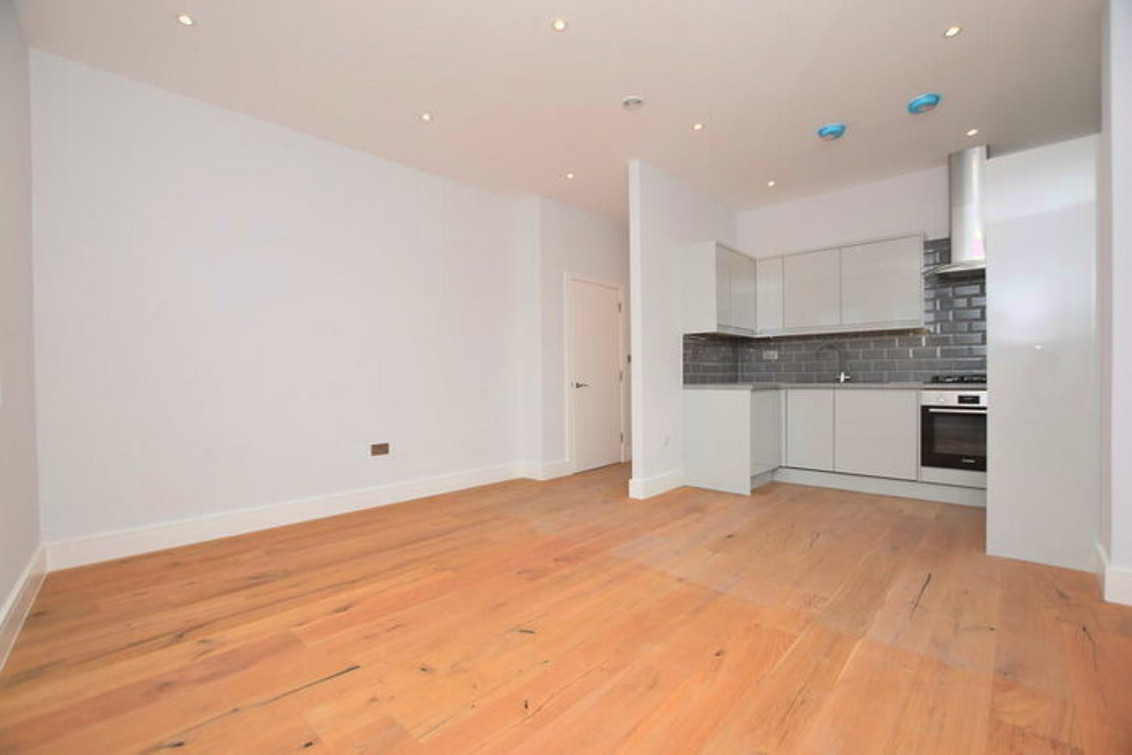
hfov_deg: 100.4
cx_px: 566
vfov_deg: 77.4
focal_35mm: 15
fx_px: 472
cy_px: 378
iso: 100
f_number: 4
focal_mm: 10
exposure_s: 1/80
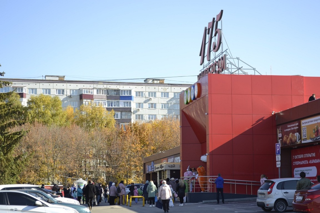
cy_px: 106
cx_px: 160
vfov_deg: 18.9
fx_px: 640
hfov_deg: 28.1
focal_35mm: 72
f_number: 6.3
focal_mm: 48
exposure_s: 1/160
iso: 100
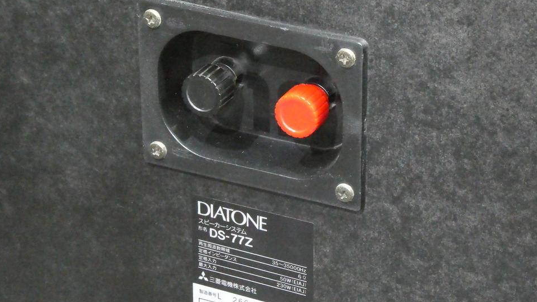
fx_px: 2108
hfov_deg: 14.5
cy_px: 191
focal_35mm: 148
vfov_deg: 8.2
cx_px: 268
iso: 3200
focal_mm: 24.2
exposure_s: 1/5
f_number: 7.1
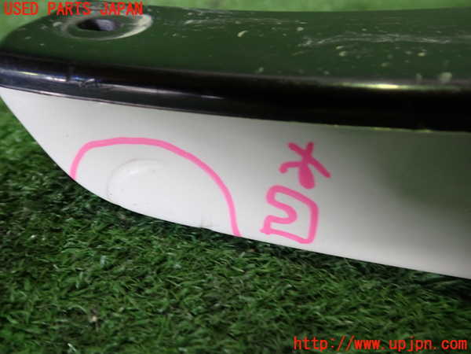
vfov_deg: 46.8
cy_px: 177
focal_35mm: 30
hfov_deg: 60.0
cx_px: 236
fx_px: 408
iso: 200
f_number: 2.3
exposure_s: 1/30
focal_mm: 5.4
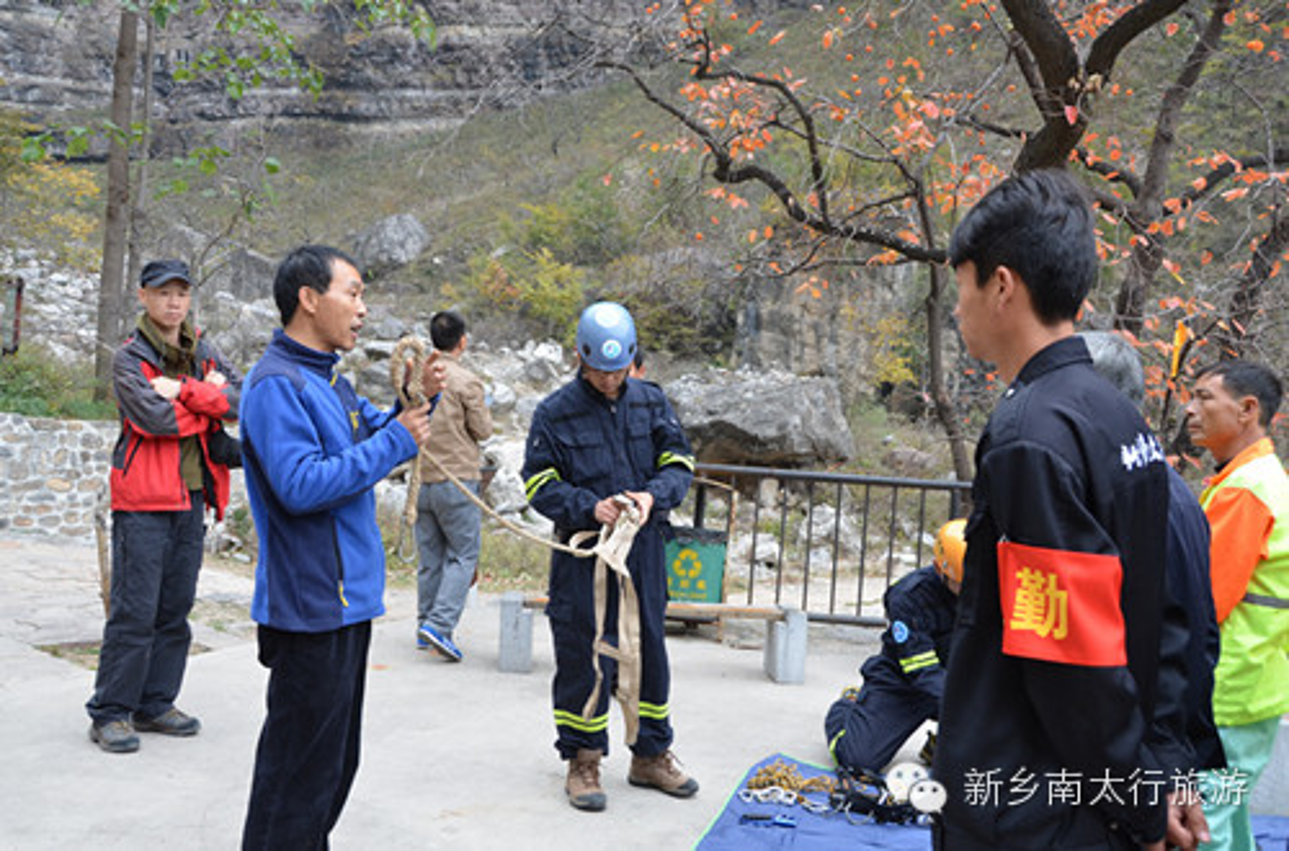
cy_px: 426
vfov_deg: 36.6
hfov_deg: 53.3
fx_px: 1285
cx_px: 644
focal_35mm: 36
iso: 400
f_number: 5.6
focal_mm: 24
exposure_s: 1/125
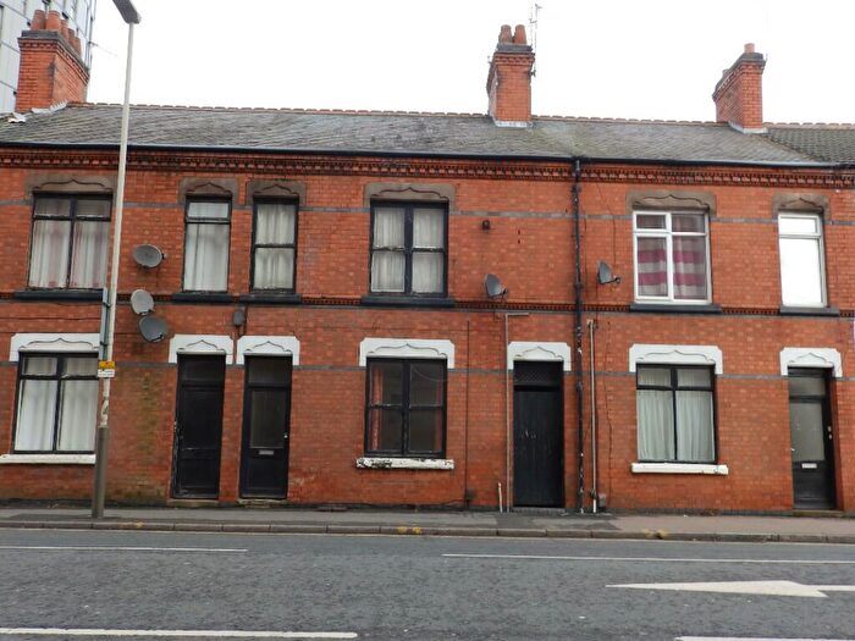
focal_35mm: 32
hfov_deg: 56.8
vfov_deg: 44.2
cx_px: 428
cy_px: 320
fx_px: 790
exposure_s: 1/100
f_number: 4
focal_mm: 5.7
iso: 80
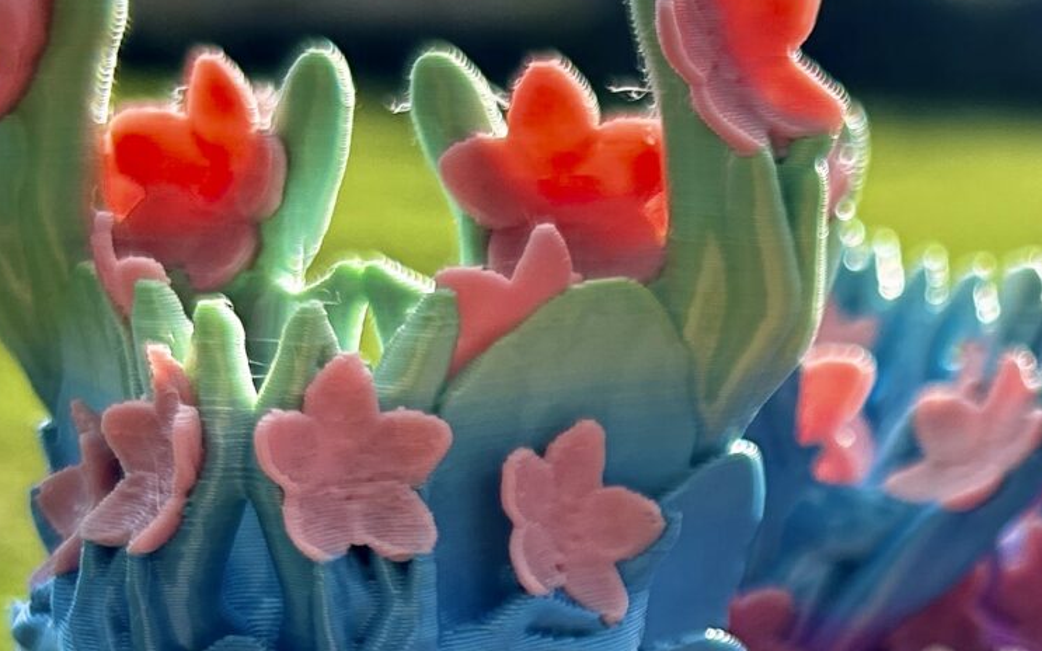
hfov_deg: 21.4
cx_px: 930
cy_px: 606
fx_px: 2697
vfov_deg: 13.6
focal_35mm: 95
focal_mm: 5.7
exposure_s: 1/1645
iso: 50
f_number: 1.5
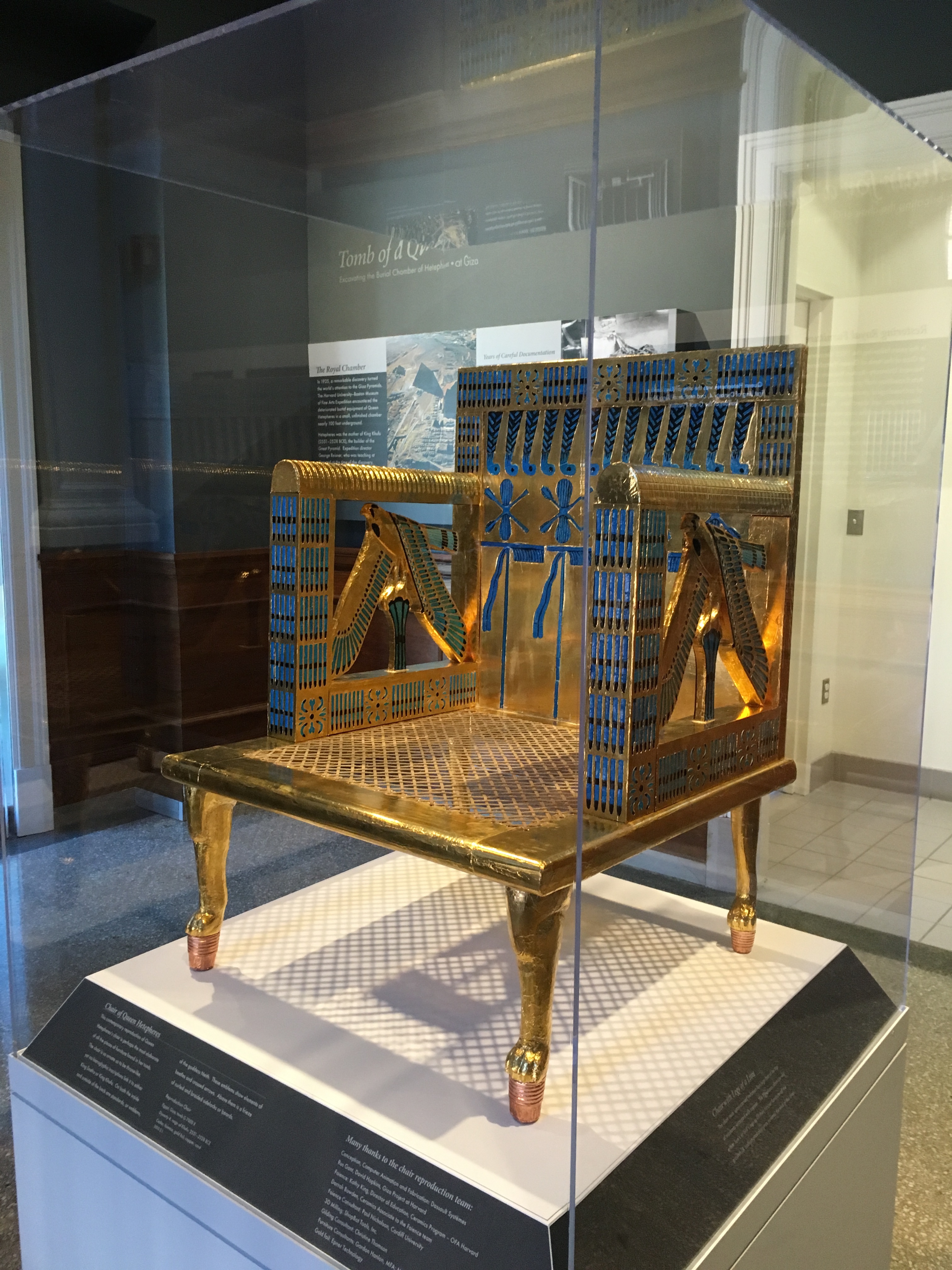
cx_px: 476
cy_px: 635
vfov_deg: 61.7
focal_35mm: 29
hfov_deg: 48.2
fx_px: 1063
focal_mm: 4.15
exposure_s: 1/30
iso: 125
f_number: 2.2
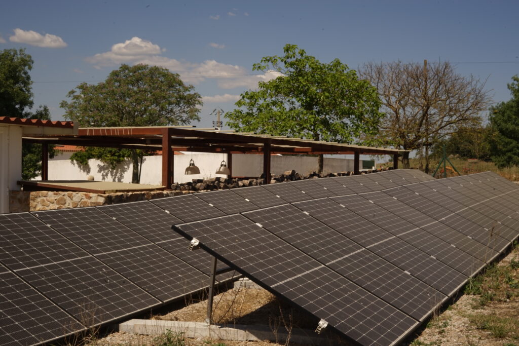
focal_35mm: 50
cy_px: 173
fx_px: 721
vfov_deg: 27.0
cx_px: 260
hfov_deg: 39.6
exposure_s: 1/30
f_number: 22
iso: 50
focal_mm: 50
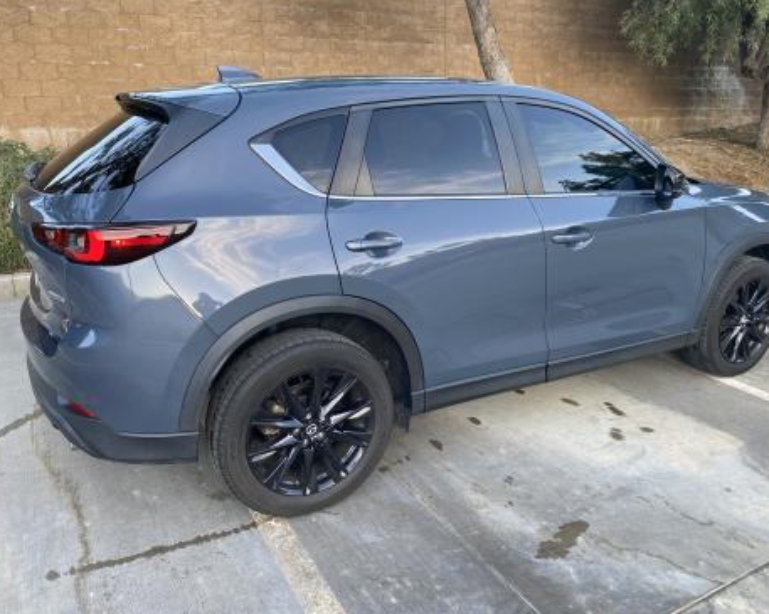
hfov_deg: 62.2
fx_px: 637
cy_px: 303
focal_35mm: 28
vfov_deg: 51.5
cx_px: 404
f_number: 1.8
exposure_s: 1/122
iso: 50
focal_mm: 4.25
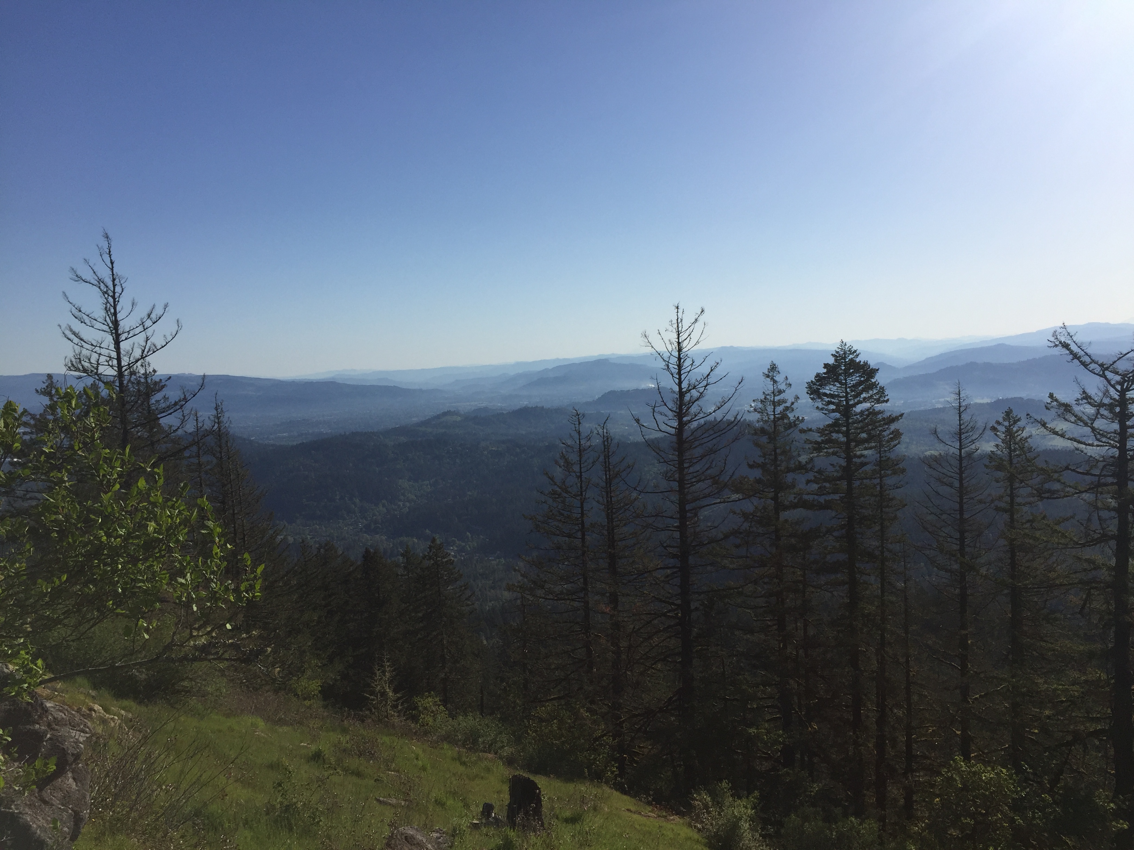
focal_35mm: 29
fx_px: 950
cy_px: 425
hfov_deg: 61.7
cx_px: 567
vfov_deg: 48.2
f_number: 2.2
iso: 32
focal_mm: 4.15
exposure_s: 1/4405
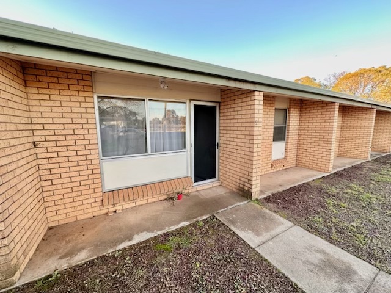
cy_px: 146
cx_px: 196
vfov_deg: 85.7
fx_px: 158
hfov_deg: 102.1
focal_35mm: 14
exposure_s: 1/99
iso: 80
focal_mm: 2.22
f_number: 2.2
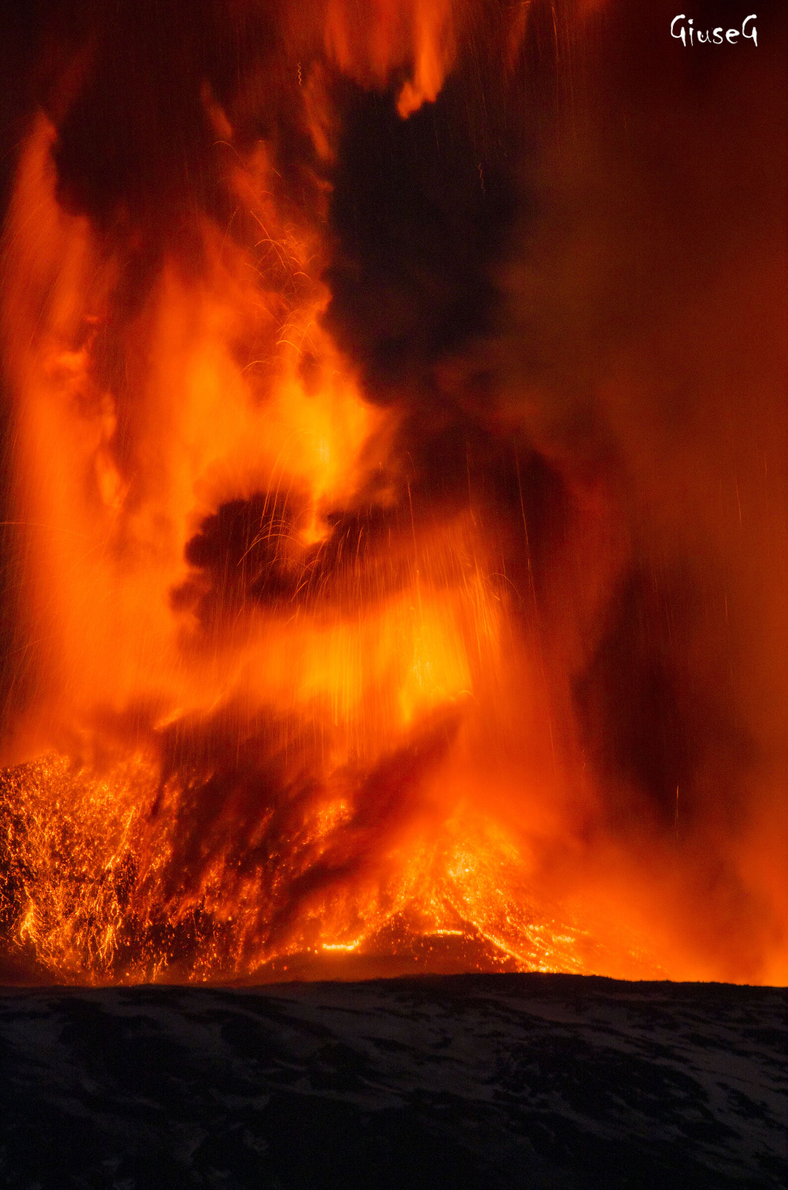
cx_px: 394
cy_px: 595
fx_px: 27203
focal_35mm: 825
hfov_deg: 1.7
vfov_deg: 2.5
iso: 100
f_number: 11
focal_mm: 550
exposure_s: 6
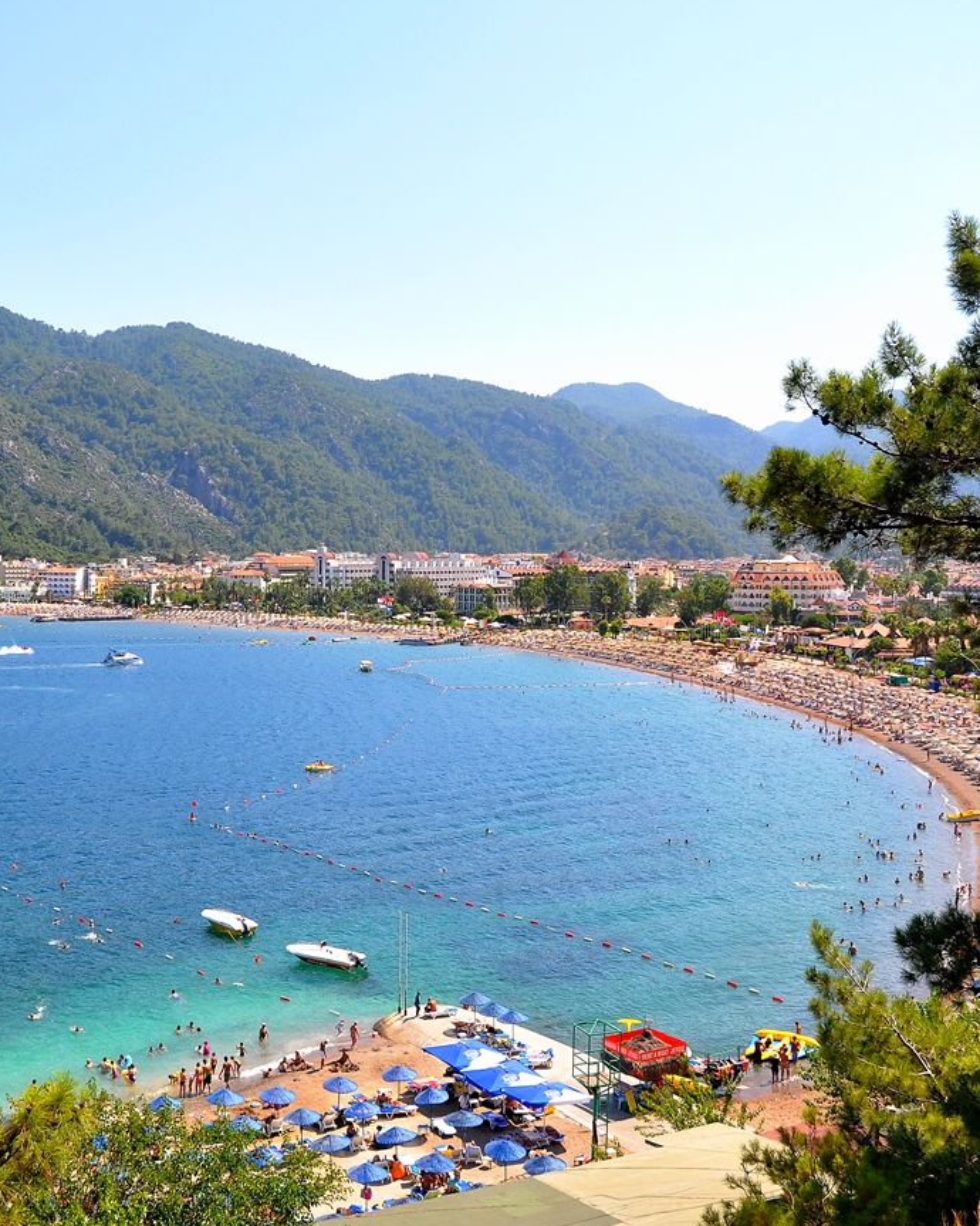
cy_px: 609
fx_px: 1414
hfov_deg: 38.0
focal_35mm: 39
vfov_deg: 46.9
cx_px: 370
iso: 500
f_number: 11
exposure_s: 1/500
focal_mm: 18
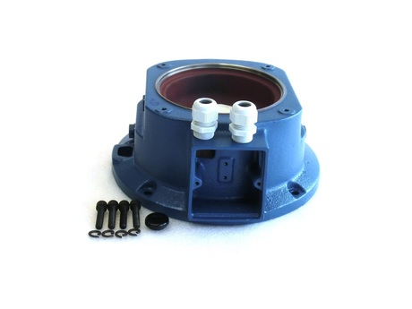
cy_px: 154
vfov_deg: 28.0
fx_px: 619
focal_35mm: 52
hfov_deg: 36.8
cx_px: 206
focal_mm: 9.3
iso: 100
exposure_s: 1/60
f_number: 3.7
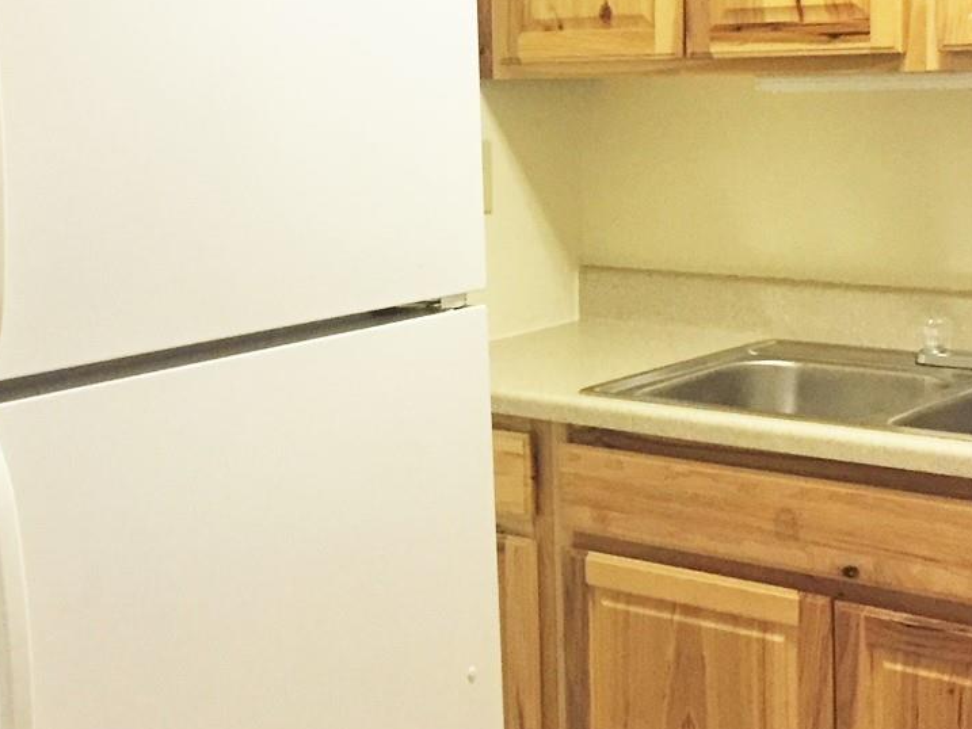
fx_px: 1854
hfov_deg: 29.3
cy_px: 234
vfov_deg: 22.2
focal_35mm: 66
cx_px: 371
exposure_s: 1/30
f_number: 2.2
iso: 200
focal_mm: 4.15
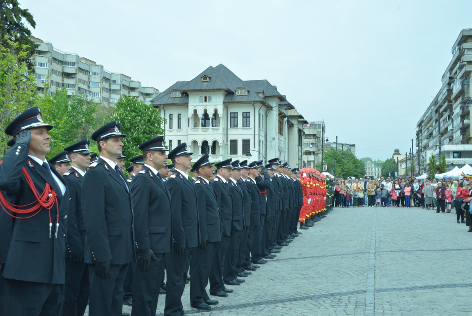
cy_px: 158
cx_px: 236
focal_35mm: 42
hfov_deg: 46.4
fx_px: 551
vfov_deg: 31.9
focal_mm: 42
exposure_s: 1/800
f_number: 14
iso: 2000
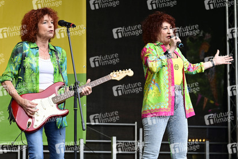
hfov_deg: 16.3
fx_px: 832
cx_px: 112
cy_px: 75
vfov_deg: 10.9
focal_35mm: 126
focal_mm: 116
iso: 400
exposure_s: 1/200
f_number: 5.6
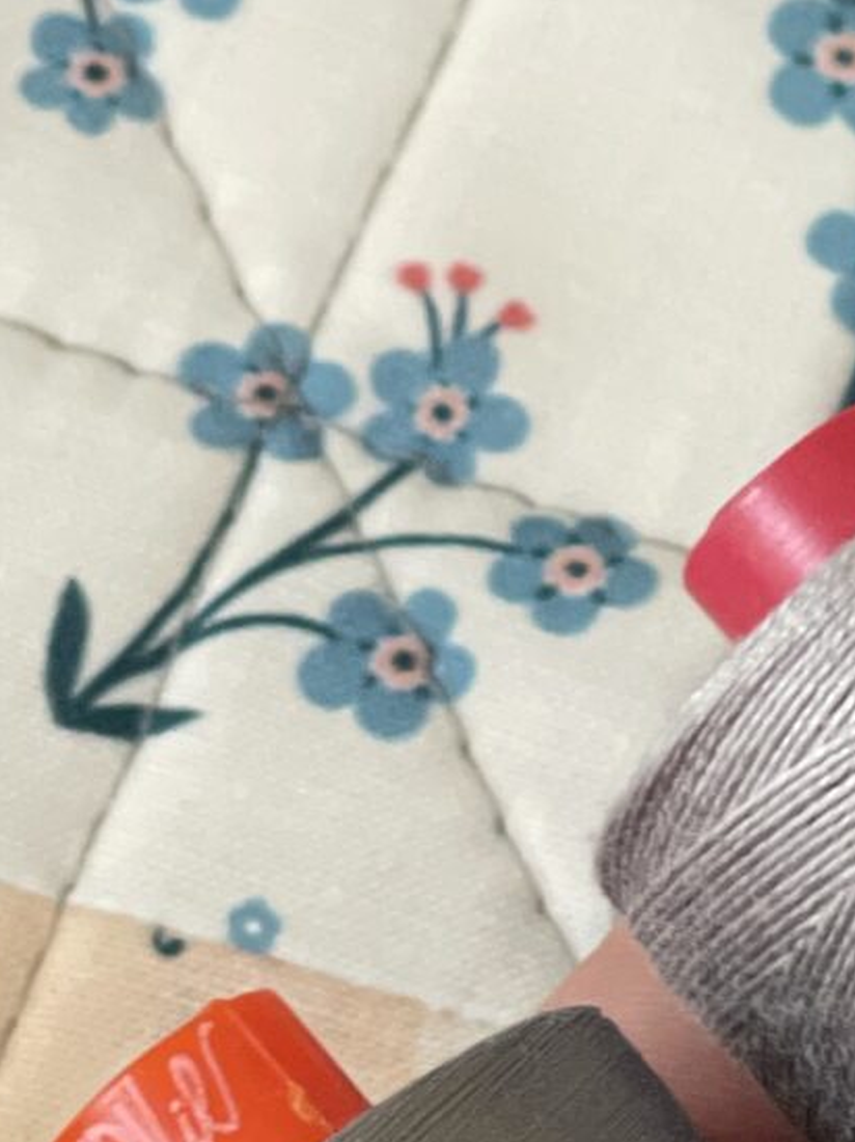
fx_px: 9822
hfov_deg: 4.9
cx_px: 1372
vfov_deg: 6.6
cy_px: 795
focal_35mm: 298
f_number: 2.2
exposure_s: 1/66
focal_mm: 7.5
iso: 250
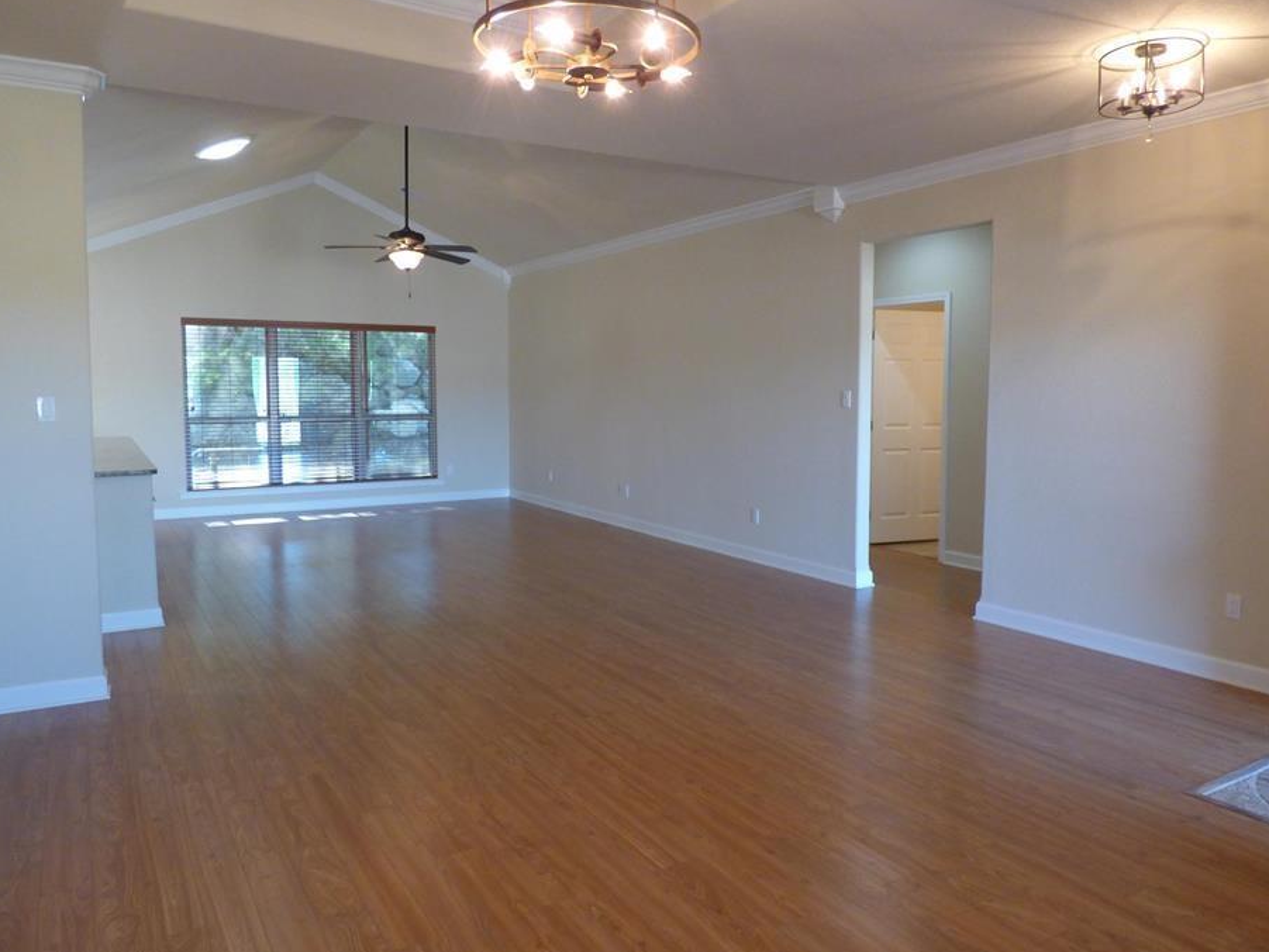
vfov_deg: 54.9
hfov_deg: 69.4
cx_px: 641
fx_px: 917
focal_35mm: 25
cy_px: 455
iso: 320
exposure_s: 1/60
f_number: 2.9
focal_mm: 3.88
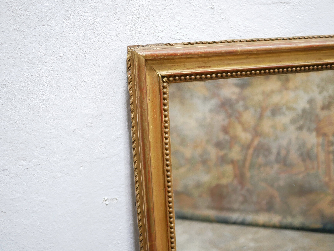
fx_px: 396
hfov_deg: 45.8
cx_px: 168
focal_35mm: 41
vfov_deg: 35.1
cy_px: 127
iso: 800
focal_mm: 20
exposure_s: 1/60
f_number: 1.7
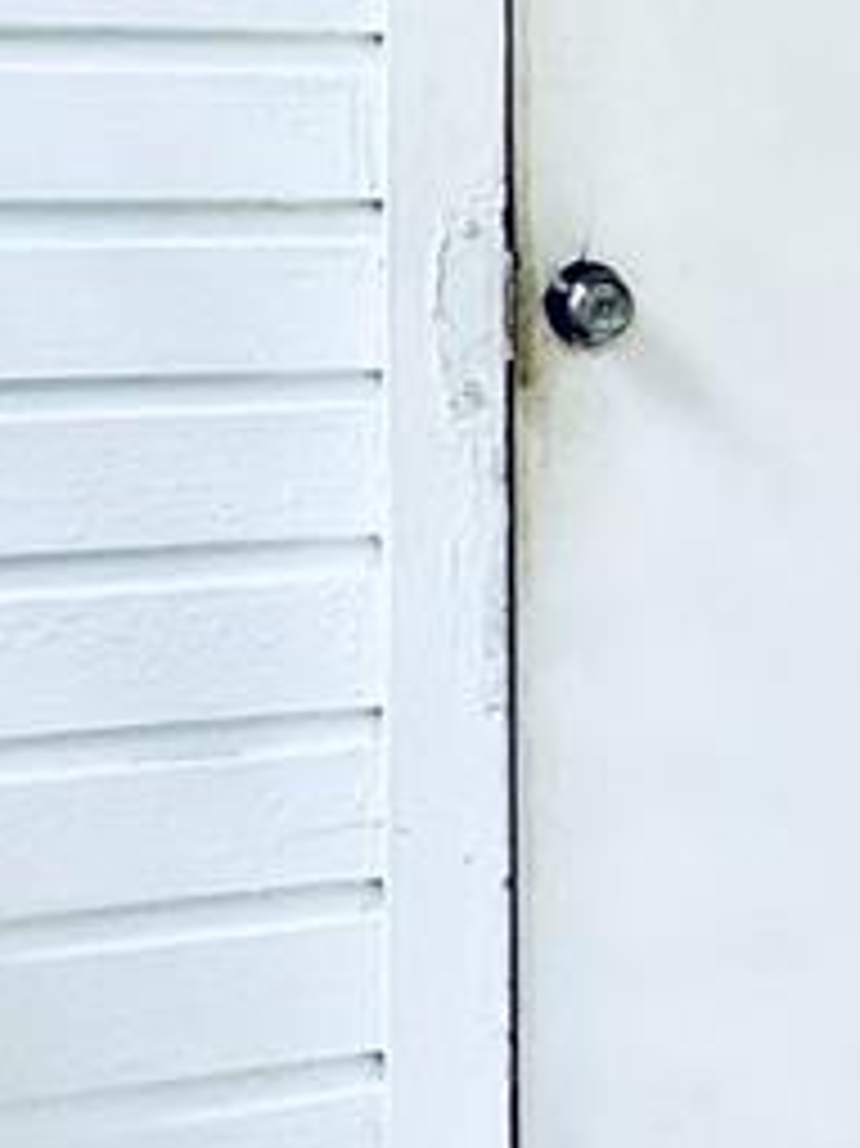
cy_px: -36
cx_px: 869
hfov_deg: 21.4
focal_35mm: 66
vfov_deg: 27.5
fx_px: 2188
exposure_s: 1/240
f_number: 2.2
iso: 40
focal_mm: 2.22
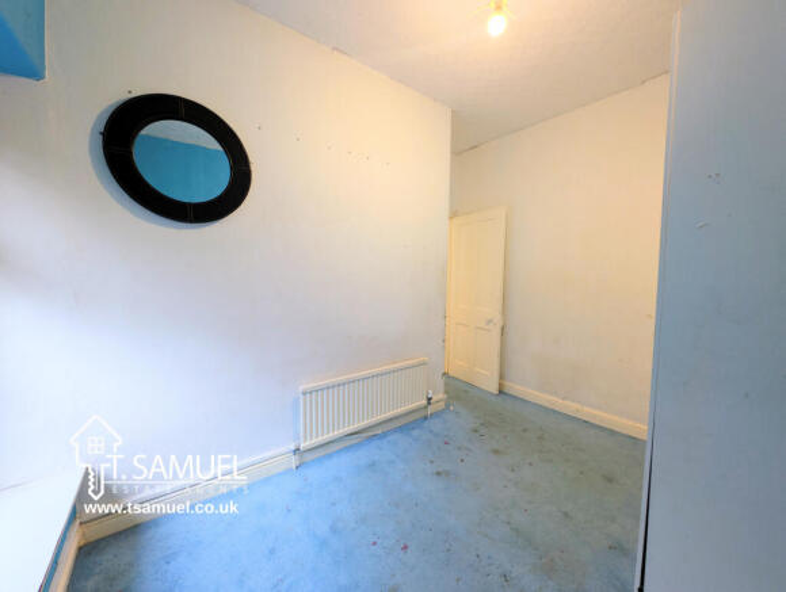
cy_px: 296
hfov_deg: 110.4
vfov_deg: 94.7
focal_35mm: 12
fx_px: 273
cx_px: 393
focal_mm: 2.23
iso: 79
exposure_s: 1/25.2
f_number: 1.95
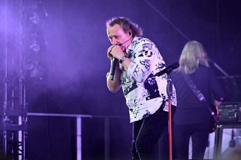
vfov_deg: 6.9
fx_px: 1338
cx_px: 120
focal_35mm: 200
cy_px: 80
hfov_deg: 10.3
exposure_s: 1/320
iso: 320
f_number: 3.5
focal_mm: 200
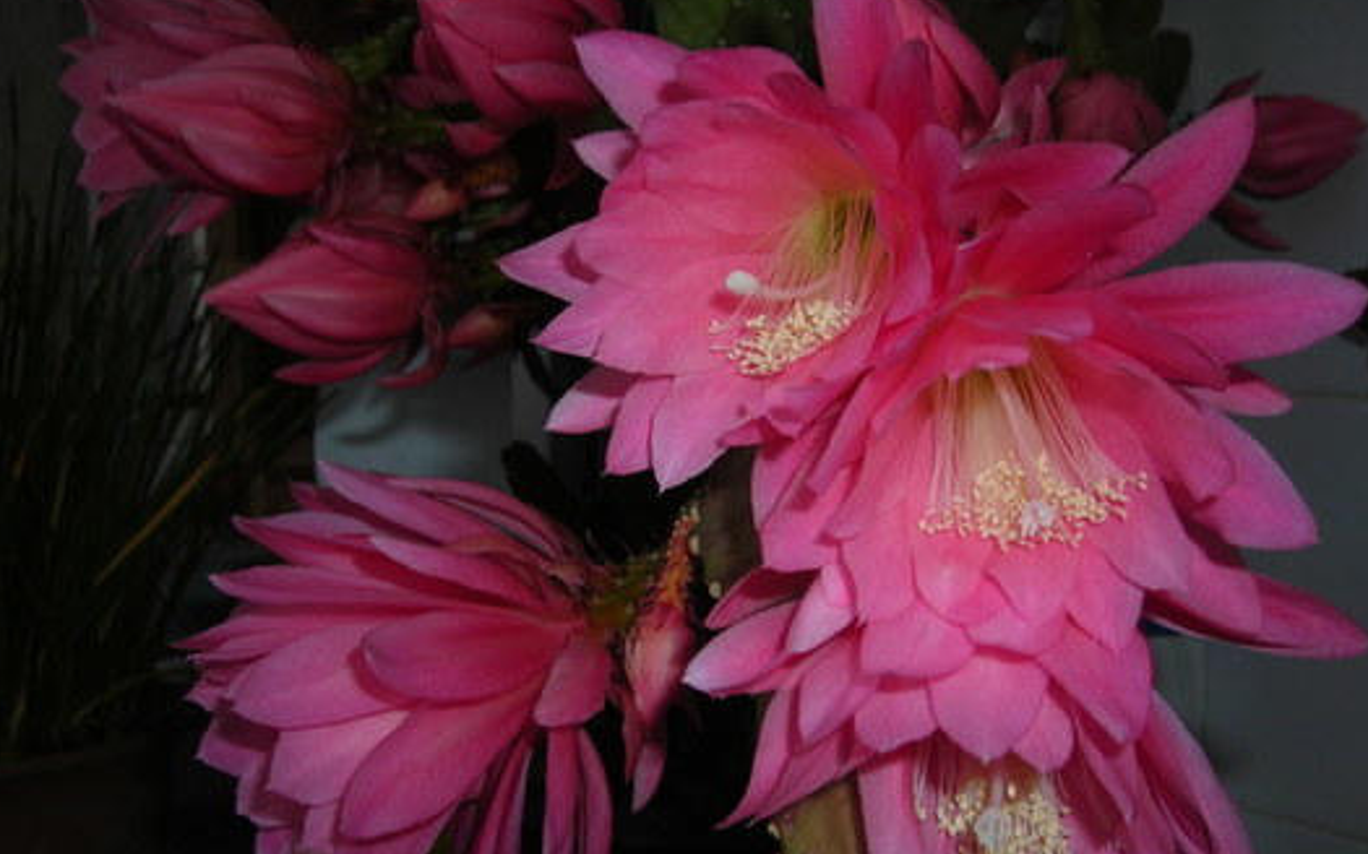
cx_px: 698
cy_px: 463
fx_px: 1715
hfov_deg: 43.5
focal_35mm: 46
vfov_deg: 28.0
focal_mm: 6.3
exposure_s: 1/60.1
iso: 50
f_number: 3.2
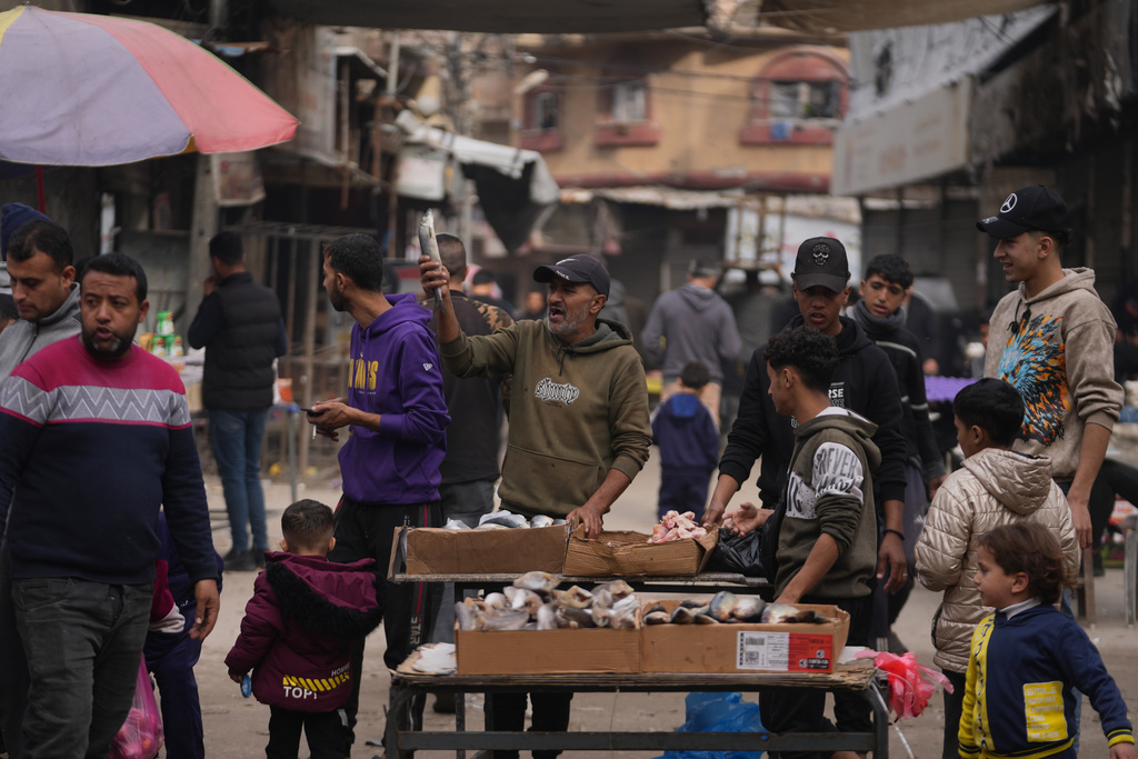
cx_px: 569
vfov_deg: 13.3
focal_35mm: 103
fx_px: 3256
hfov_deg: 19.8
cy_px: 380
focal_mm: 103
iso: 100
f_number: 2.8
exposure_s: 1/1250
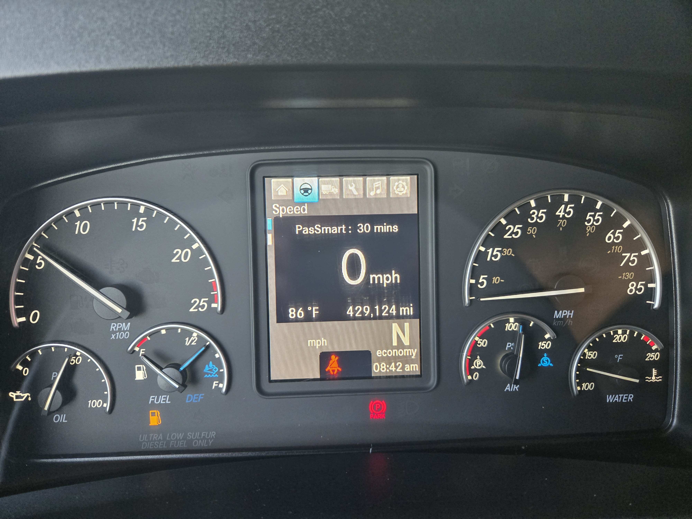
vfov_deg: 58.9
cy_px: 260
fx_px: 460
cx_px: 346
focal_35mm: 23
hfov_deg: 73.9
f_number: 1.8
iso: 400
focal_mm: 5.4
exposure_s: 1/120
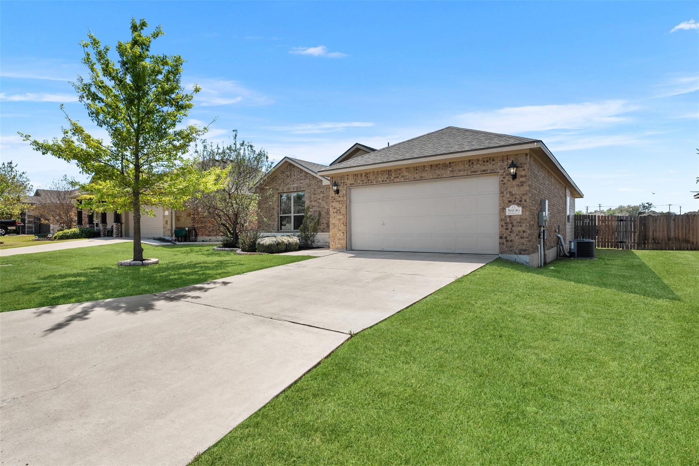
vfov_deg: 67.4
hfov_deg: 90.0
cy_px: 233
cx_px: 350
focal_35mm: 18
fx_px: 349
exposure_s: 1/30
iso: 100
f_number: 11
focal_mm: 18
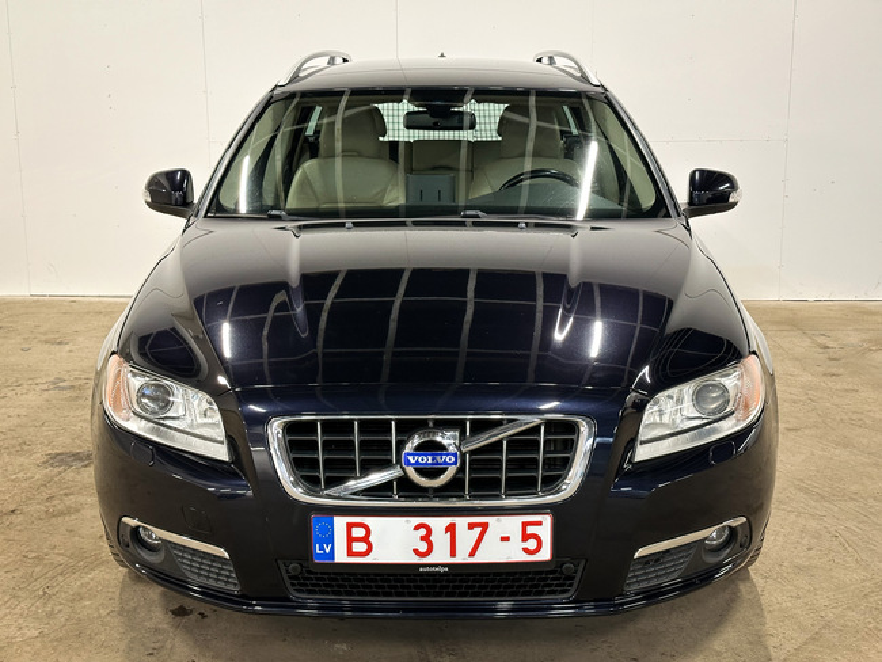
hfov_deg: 39.6
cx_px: 441
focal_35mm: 48
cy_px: 331
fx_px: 1223
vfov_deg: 30.3
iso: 250
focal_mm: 6.86
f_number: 1.8
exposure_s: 1/50
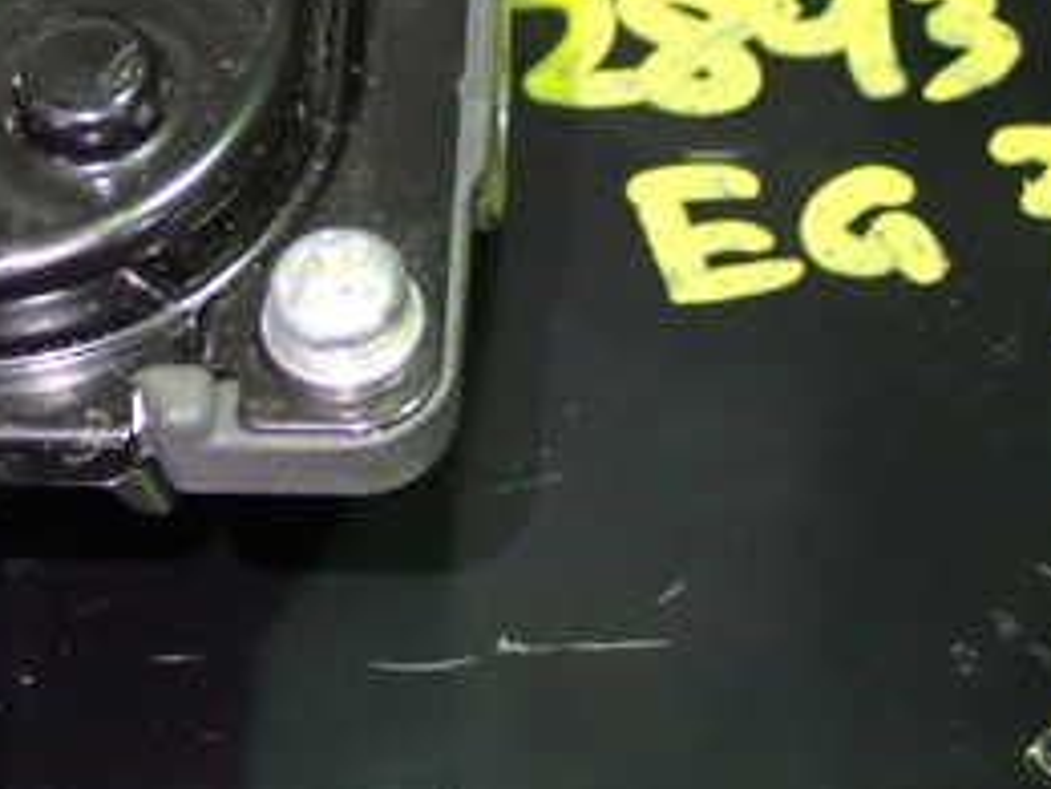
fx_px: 4068
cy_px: 562
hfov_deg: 14.5
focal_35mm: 134
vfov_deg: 11.0
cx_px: -4
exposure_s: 1/15
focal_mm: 10.35
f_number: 3.5
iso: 1000
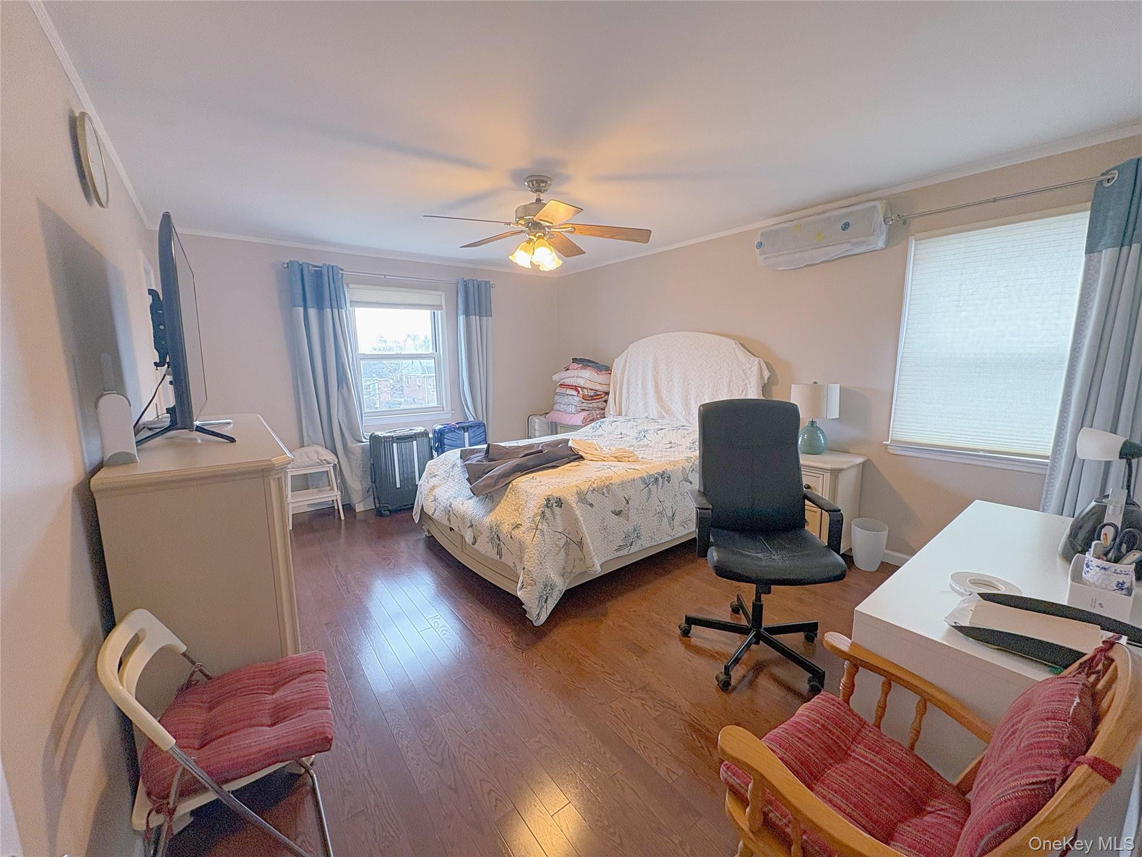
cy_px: 428
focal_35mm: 14
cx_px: 571
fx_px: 462
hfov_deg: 102.1
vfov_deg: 85.7
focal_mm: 2.22
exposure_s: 1/99
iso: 250
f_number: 2.2
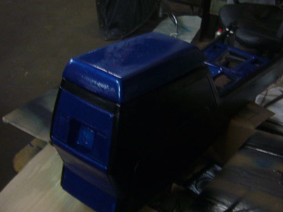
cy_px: 101
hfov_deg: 41.8
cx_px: 173
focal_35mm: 45
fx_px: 368
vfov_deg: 32.1
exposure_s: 1/8
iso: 200
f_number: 2.8
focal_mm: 5.8
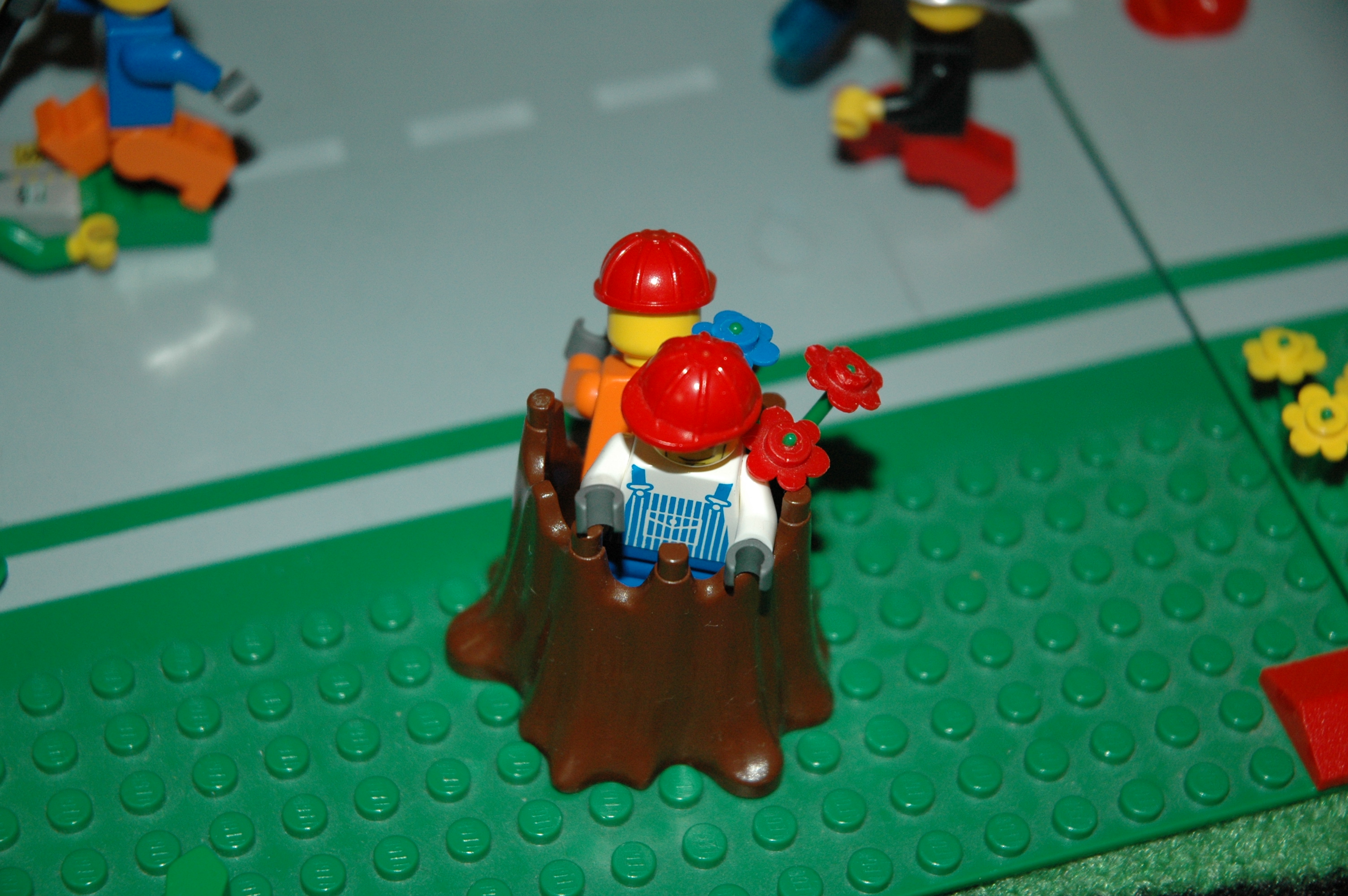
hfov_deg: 19.5
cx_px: 674
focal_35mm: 105
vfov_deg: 13.0
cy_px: 448
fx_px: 3928
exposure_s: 1/60
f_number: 4.5
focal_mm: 70
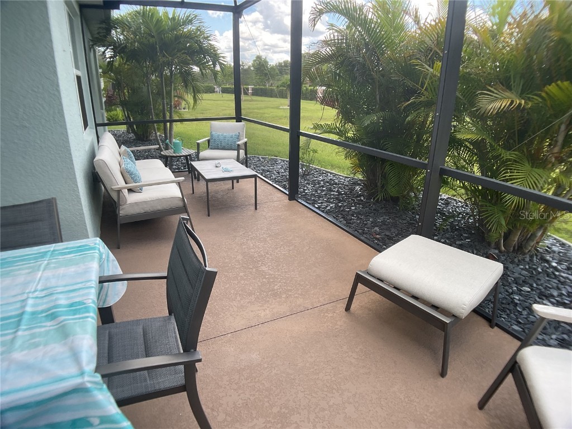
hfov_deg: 61.7
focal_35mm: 29
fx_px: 479
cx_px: 286
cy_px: 214
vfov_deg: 48.2
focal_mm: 3
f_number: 1.8
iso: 16
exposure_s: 1/121
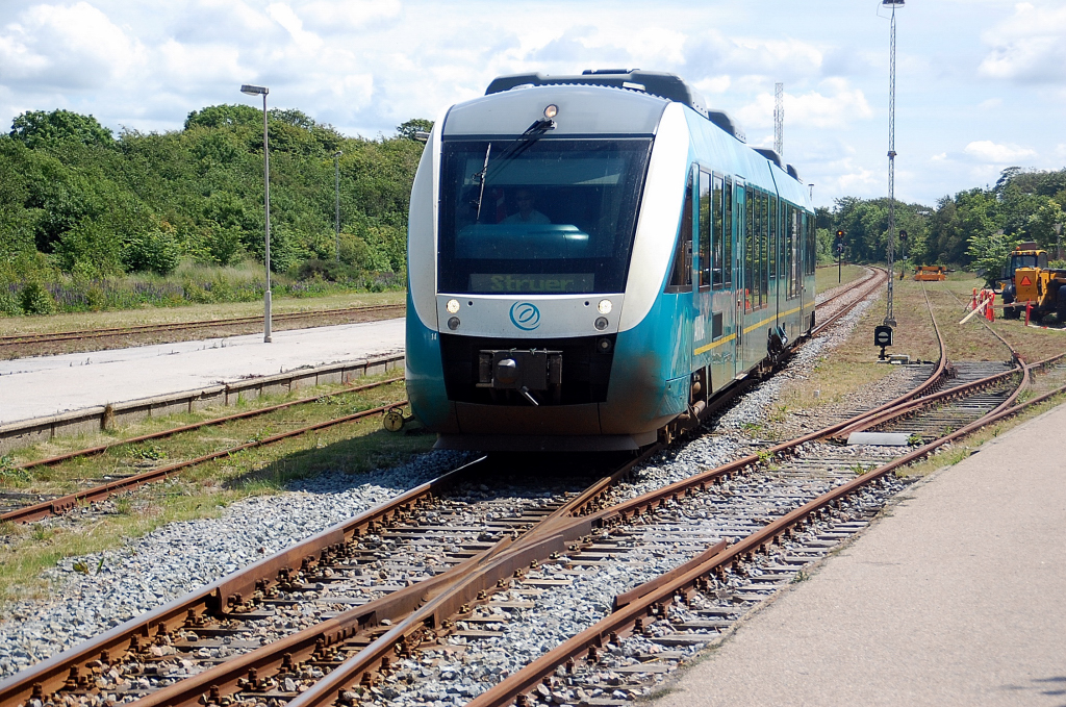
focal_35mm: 102
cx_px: 533
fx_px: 3015
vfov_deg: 13.4
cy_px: 354
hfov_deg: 20.0
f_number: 5.3
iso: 280
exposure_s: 1/1000
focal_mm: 68
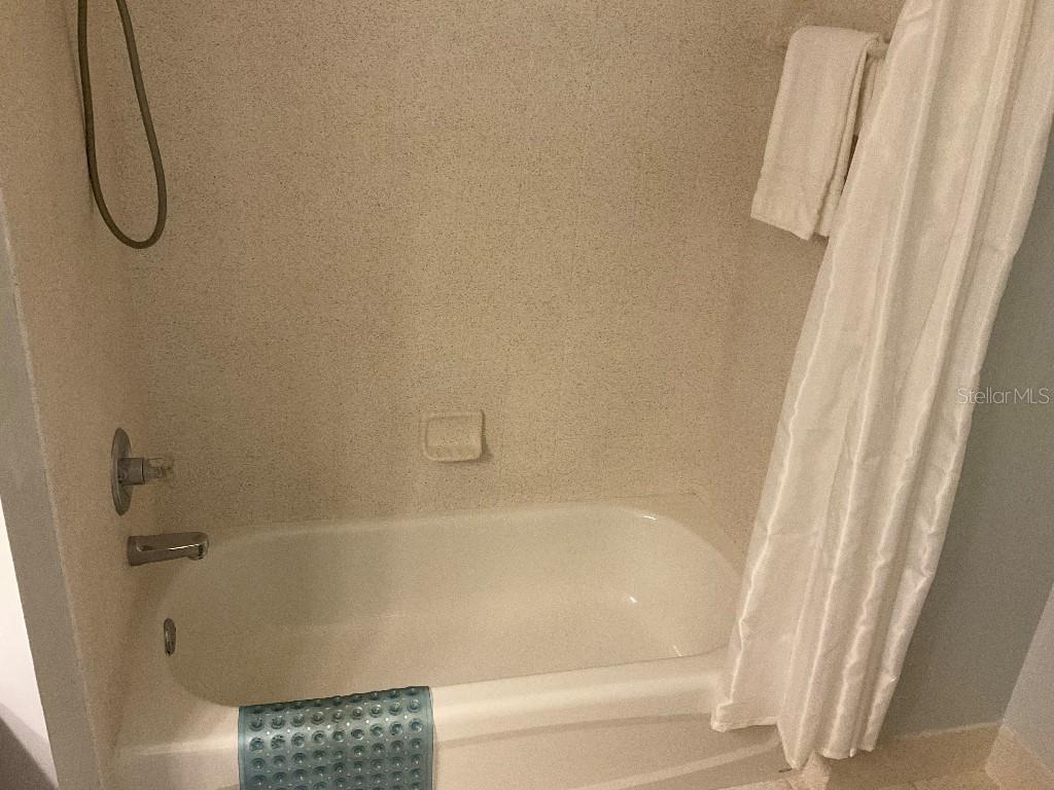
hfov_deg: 61.7
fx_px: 883
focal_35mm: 29
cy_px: 395
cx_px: 527
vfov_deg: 48.2
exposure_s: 1/60
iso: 160
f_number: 1.8
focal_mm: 3
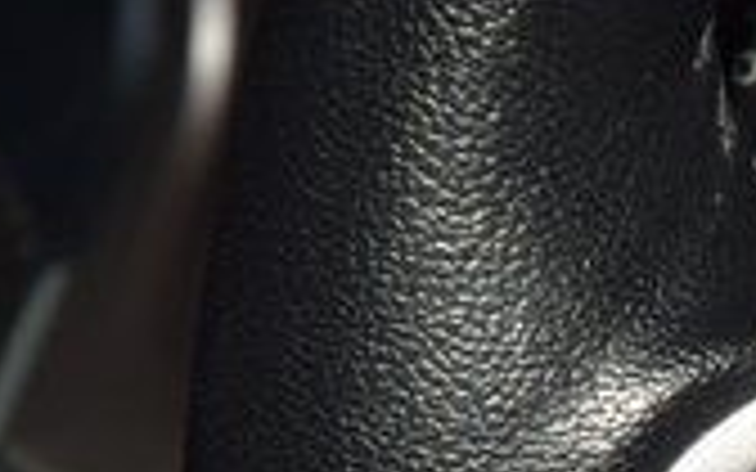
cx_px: 1179
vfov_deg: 3.2
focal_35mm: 408
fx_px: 8406
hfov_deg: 5.1
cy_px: 901
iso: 100
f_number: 8
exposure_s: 1/125
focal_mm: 70
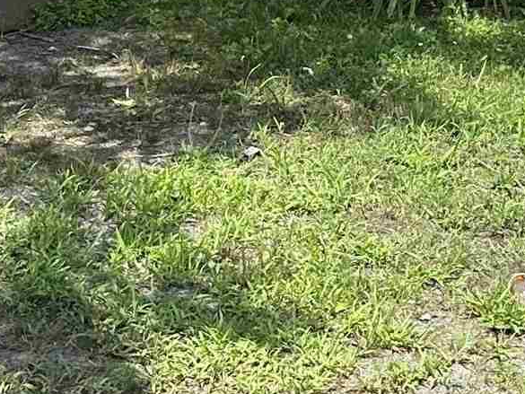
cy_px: -313
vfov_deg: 11.0
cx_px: 351
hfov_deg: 15.6
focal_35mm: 126
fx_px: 1911
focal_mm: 6.86
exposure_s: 1/2732
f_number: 1.78
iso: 80
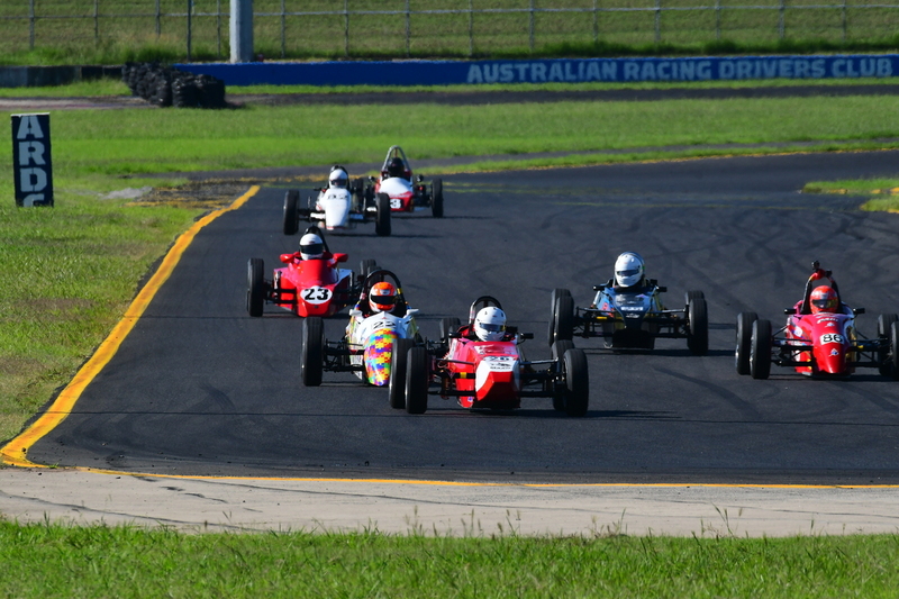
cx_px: 450
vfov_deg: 2.0
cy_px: 300
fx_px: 16852
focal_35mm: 675
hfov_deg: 3.1
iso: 500
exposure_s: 1/640
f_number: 13
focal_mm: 450
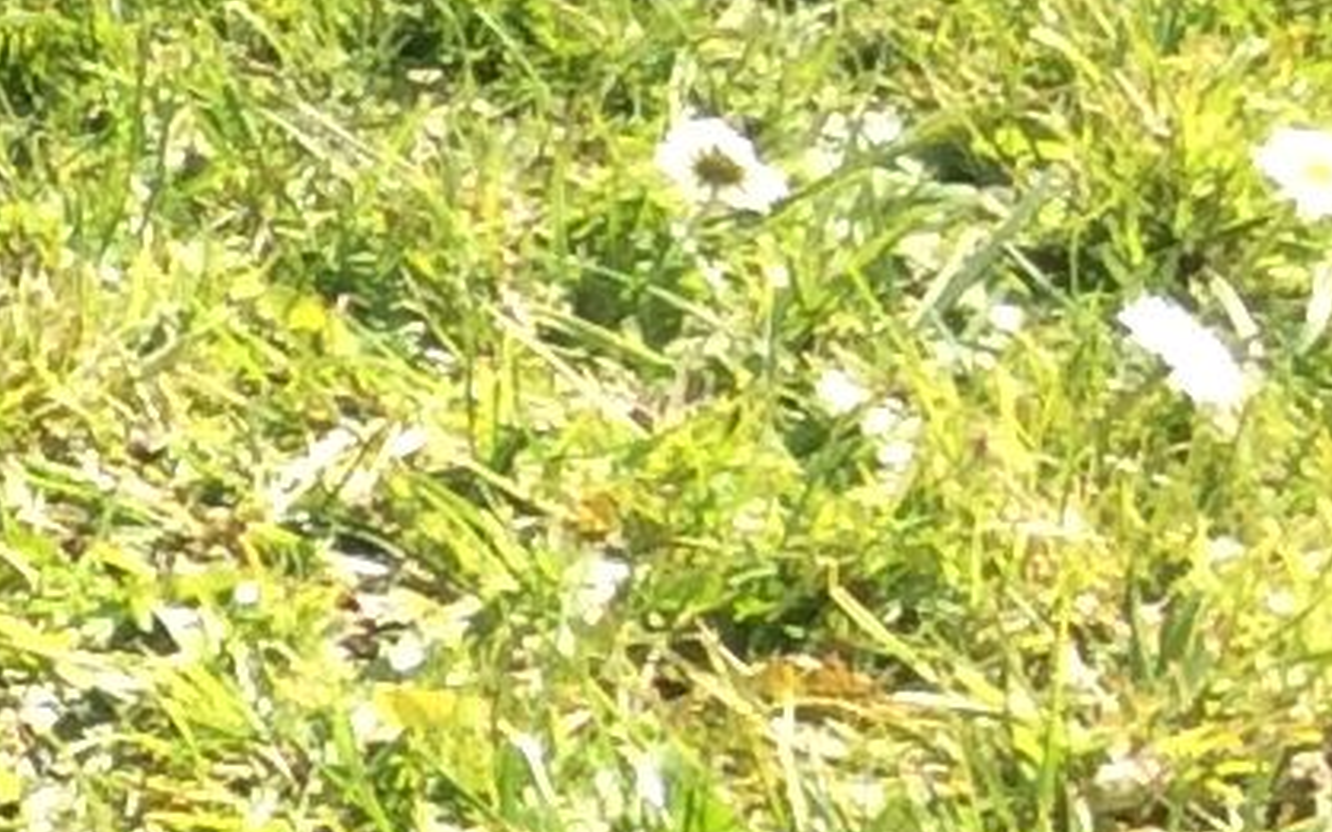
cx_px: -2377
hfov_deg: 8.6
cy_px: 140
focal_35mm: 210
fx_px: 7621
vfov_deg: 6.2
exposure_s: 1/484
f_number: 2.4
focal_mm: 3.3
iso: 32
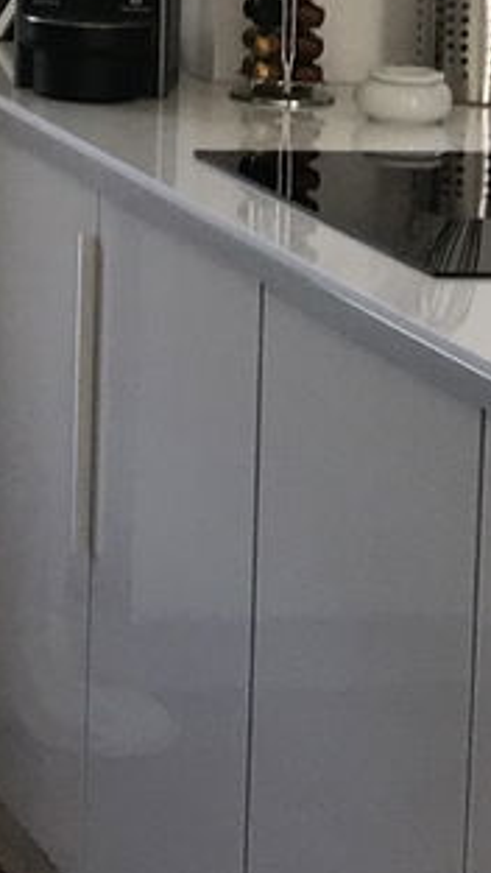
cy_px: -245
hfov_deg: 7.4
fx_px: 3612
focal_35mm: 156
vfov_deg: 13.3
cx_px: -547
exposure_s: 1/100
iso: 32
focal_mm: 3.99
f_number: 1.8
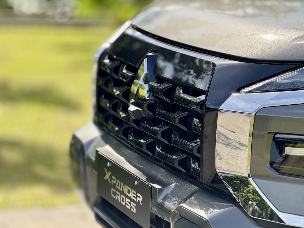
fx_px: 1054
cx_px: 152
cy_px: 114
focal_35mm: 120
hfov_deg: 16.4
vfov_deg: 12.3
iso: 64
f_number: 2.8
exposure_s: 1/581
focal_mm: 15.66
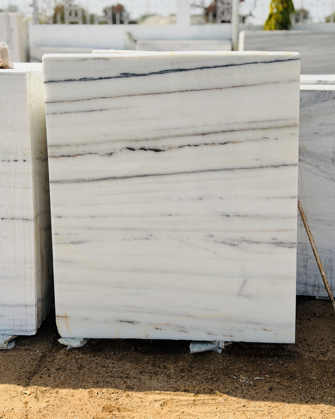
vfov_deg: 36.7
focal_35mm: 51
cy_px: 202
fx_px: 632
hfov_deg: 29.7
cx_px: 170
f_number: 1.78
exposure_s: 1/7143
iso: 64
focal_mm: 6.76
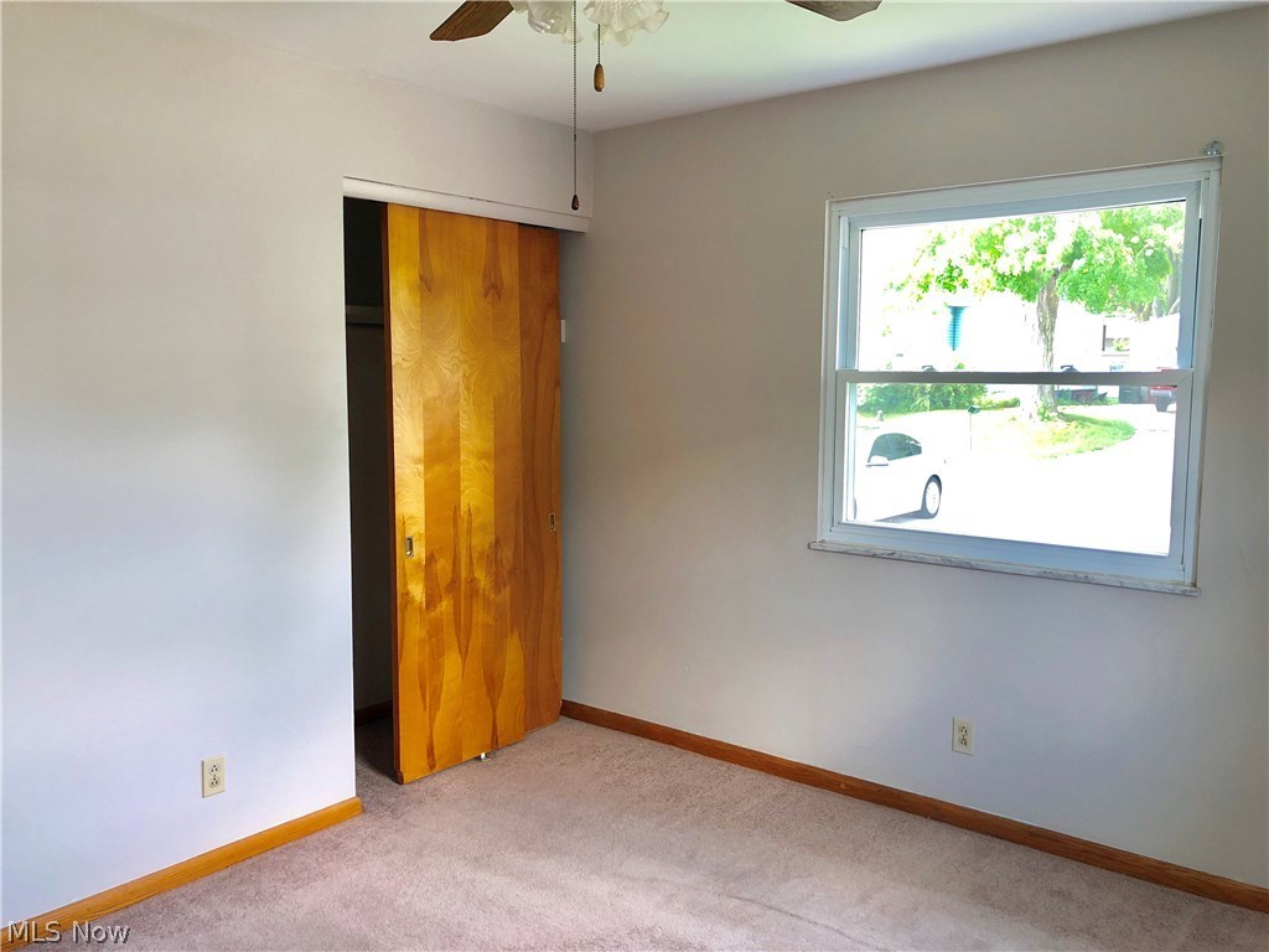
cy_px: 476
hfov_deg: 63.4
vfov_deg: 49.7
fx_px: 1026
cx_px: 634
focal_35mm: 28
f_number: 1.8
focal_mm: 4
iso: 40
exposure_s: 1/33
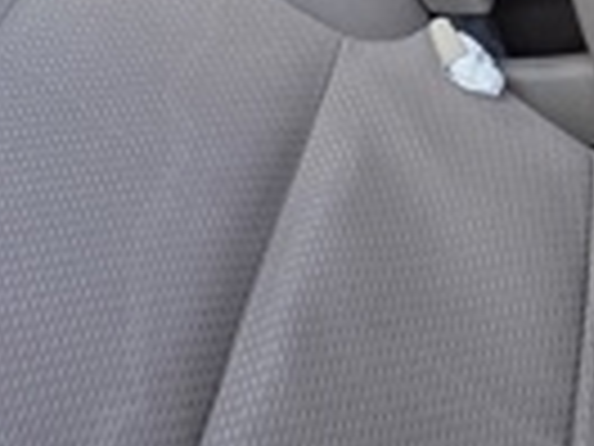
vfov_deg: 16.0
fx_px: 1012
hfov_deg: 29.6
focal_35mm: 59
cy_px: -550
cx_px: -54
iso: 100
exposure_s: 1/100
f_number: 1.9
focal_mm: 2.2
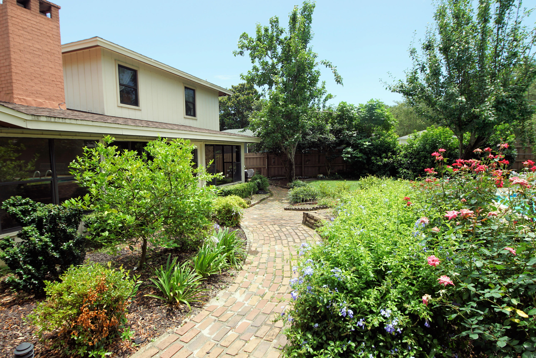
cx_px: 268
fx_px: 268
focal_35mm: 18
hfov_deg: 90.0
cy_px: 179
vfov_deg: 67.4
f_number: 6.3
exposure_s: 1/125
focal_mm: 12
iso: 100
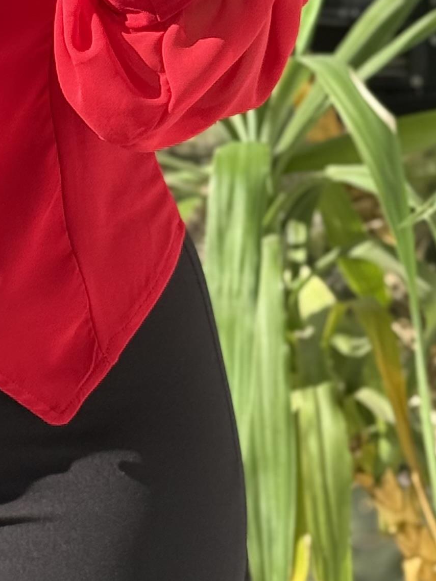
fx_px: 2854
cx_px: -74
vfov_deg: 11.5
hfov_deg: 8.6
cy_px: -28
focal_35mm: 170
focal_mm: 6.76
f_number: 1.78
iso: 64
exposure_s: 1/1013
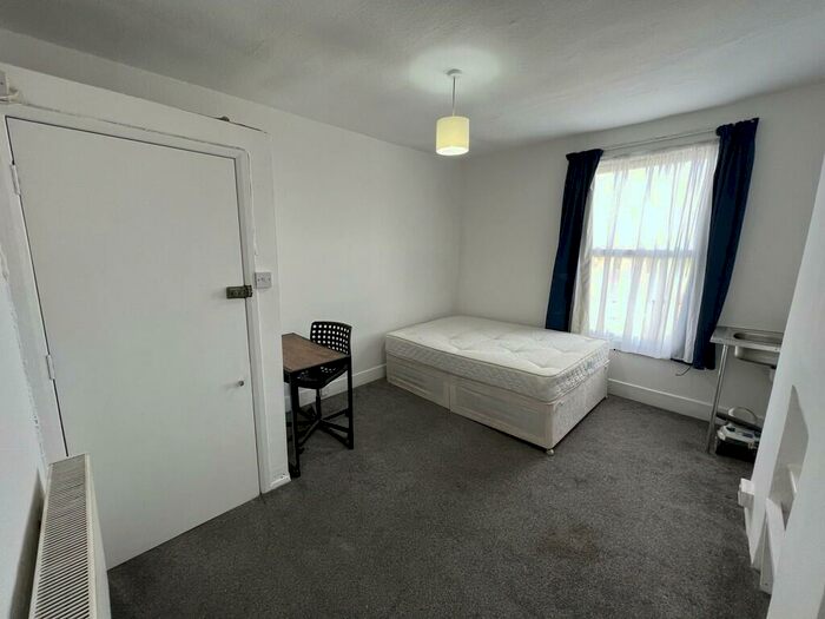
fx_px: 310
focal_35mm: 13
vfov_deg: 89.9
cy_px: 310
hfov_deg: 106.2
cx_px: 412
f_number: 1.8
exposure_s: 1/99
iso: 80
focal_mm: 1.57
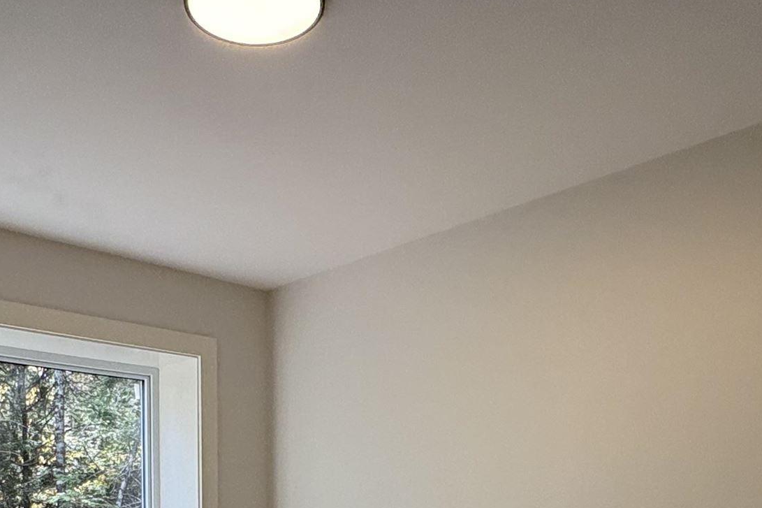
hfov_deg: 47.2
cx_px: 311
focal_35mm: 41
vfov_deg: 28.6
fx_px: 868
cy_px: 600
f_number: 2.2
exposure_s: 1/120
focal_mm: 2.22
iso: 50
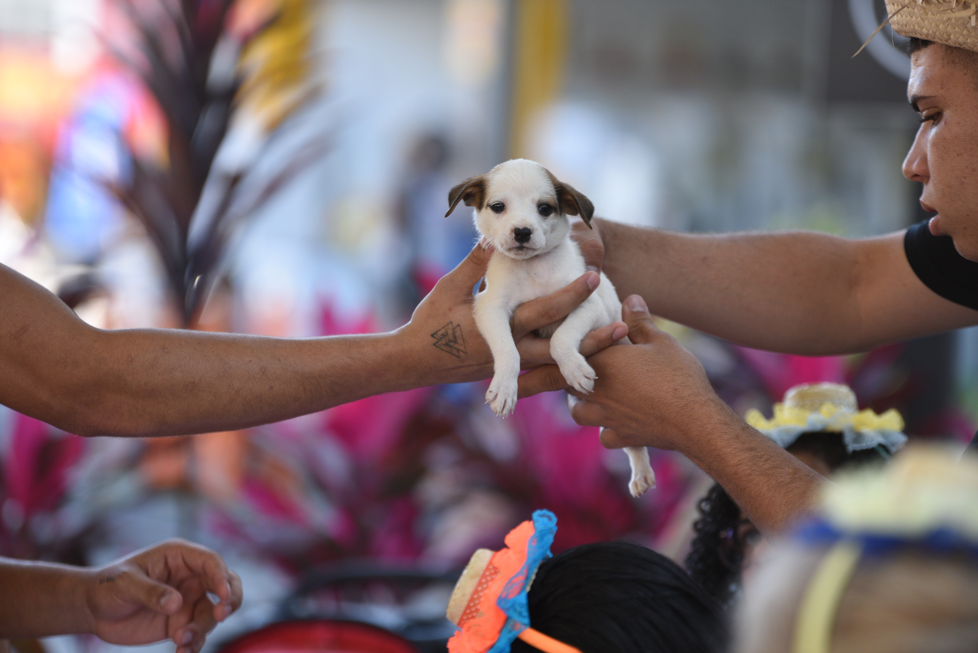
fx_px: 5435
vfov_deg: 6.9
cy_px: 326
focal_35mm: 200
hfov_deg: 10.3
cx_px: 489
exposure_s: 1/640
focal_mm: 200
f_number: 3.2
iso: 640
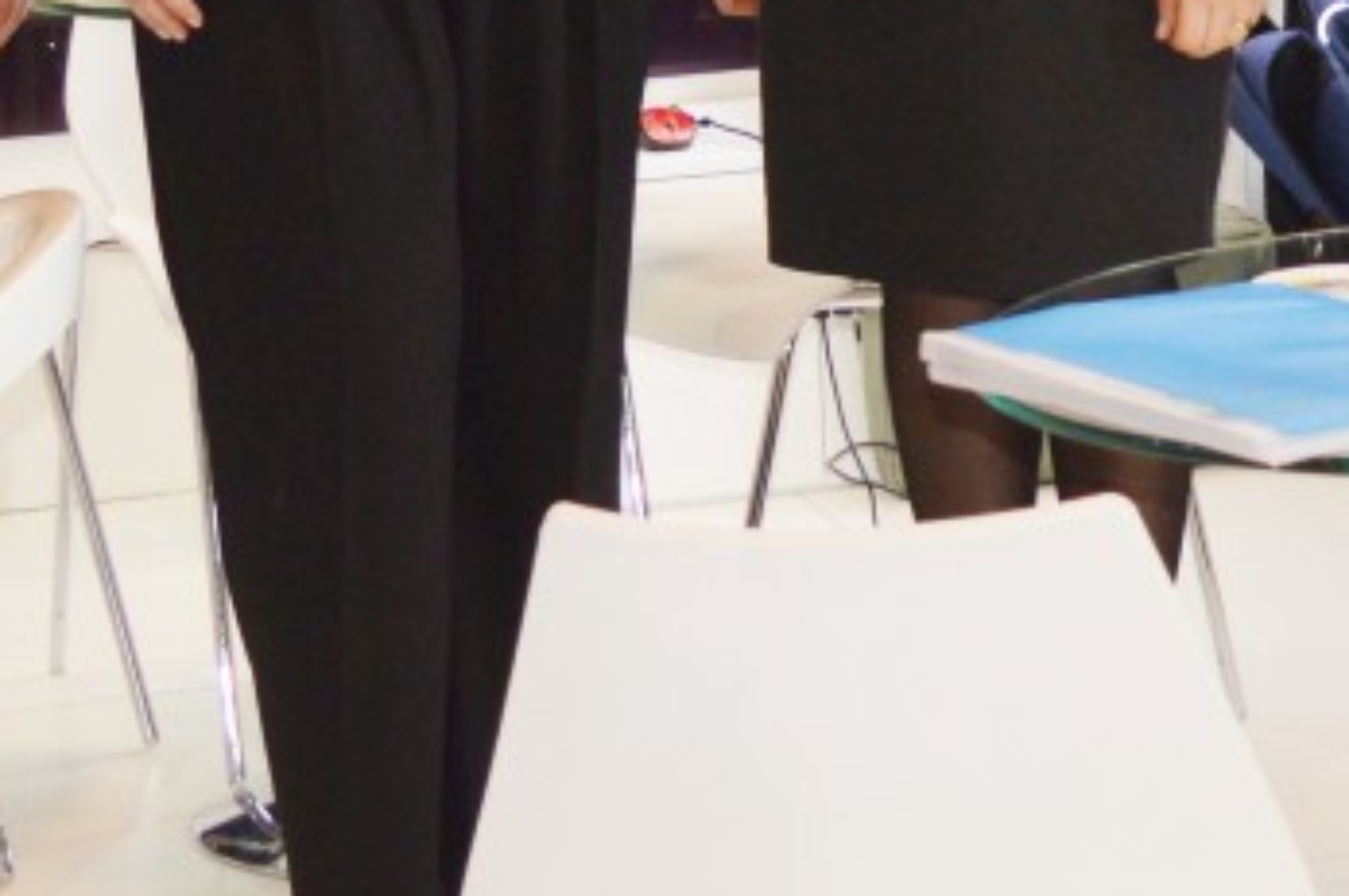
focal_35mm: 154
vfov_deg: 8.5
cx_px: 1438
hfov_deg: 13.1
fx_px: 5763
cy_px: -818
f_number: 4
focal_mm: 22
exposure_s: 1/125
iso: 360
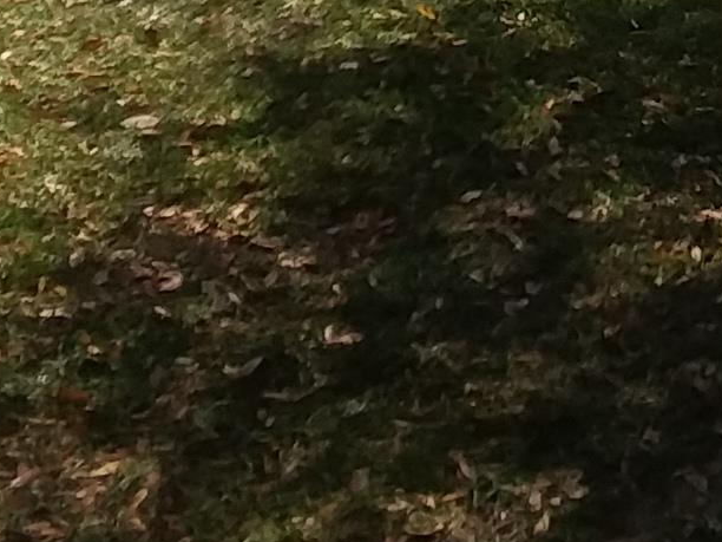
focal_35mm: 122
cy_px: -550
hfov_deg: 15.5
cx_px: 898
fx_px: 2545
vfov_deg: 11.0
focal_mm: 2.47
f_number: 1.9
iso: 40
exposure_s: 1/1433
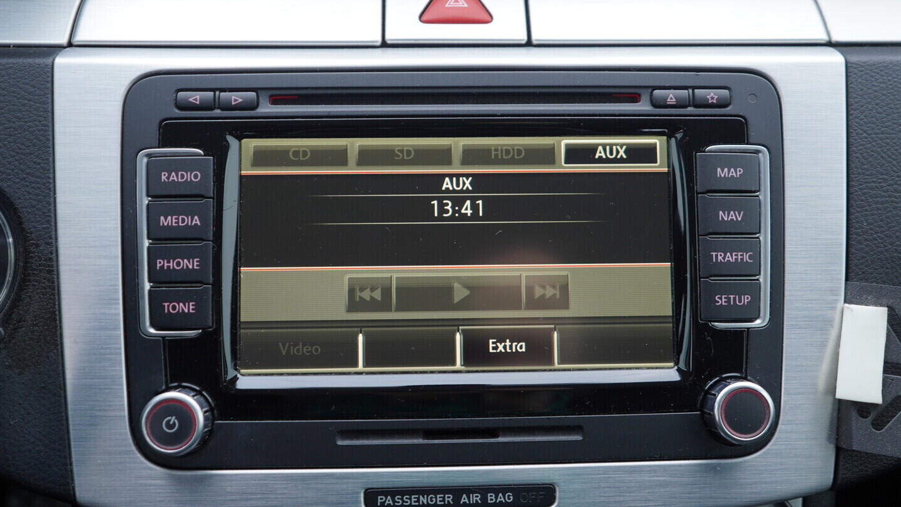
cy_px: 242
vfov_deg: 31.2
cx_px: 452
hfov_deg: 52.8
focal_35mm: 38
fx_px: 908
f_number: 2.8
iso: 125
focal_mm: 24
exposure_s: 1/40
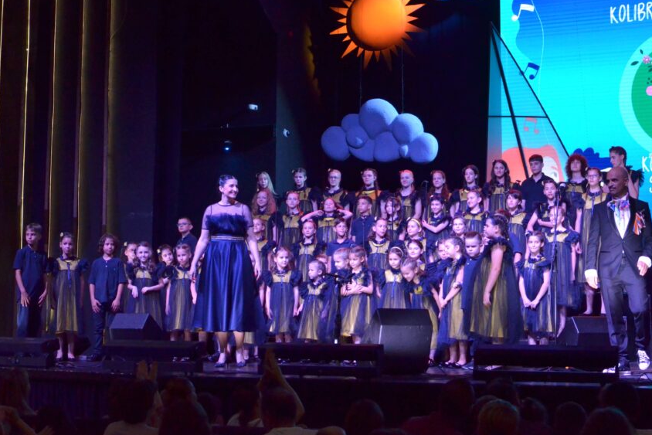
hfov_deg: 29.2
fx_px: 1250
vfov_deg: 19.7
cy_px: 195
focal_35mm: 69
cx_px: 380
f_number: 5.6
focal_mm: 38
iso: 2200
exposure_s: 1/250
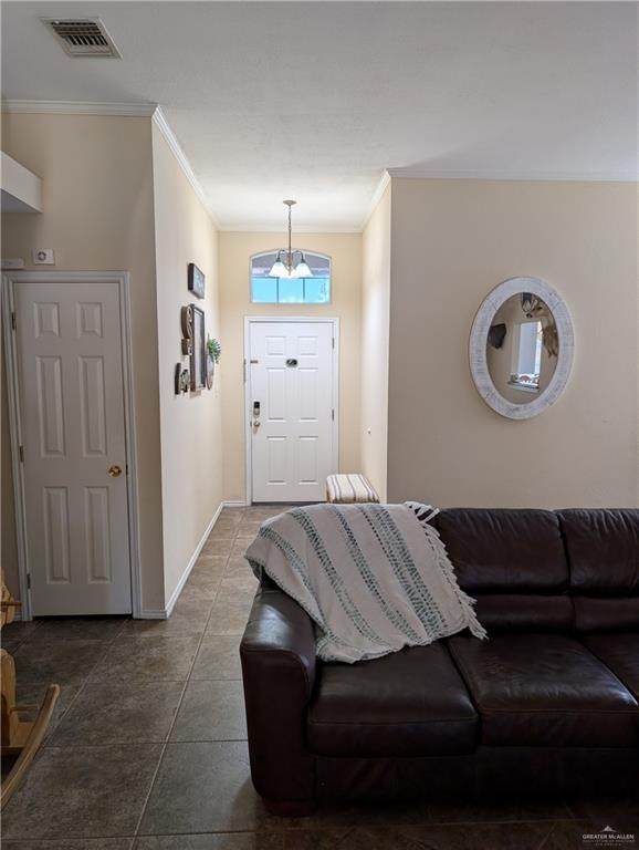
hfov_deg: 56.9
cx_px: 320
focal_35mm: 24
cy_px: 425
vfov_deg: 71.5
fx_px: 589
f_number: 1.68
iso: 25
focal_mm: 6.9
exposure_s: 1/120
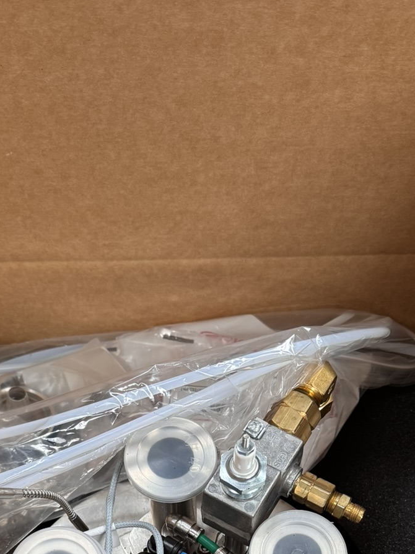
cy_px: 566
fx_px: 880
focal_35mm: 55
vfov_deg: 32.0
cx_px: 182
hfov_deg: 26.5
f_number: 1.78
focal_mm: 6.76
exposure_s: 1/60
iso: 320
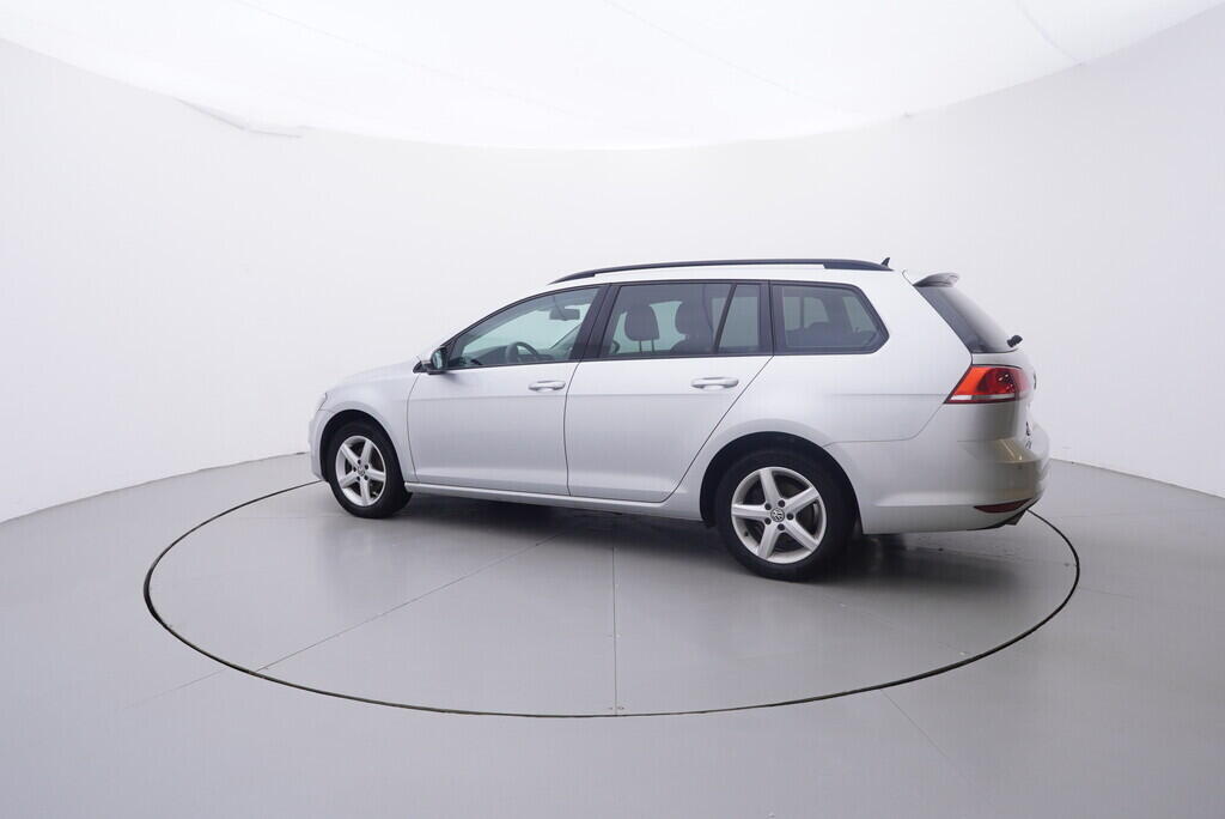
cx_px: 612
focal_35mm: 22
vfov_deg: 56.2
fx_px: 766
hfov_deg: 77.3
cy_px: 410
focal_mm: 15
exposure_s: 1/80
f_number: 5
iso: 200
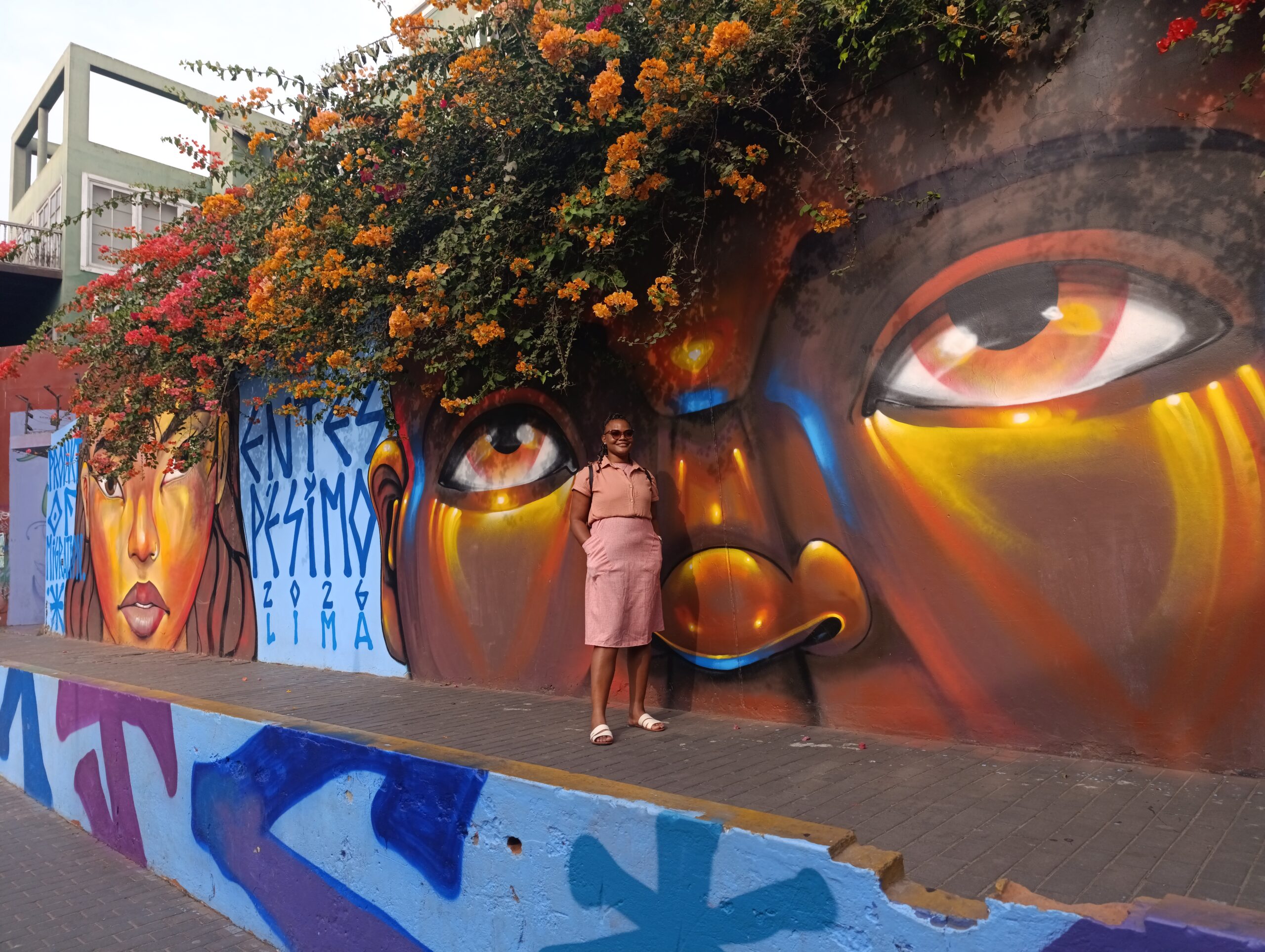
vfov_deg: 59.0
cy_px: 476
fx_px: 842
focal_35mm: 23
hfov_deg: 73.8
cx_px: 632
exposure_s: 1/233
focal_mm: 6.14
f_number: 1.6
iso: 50
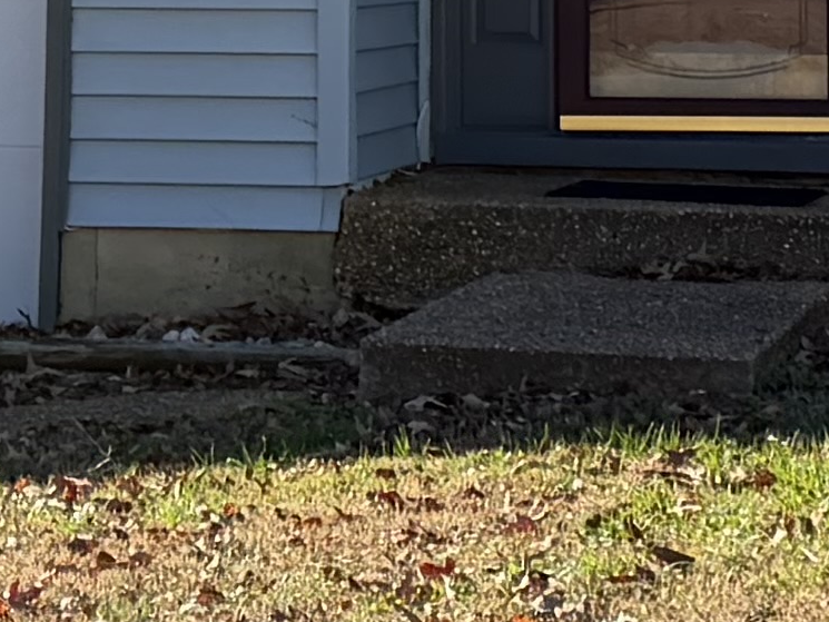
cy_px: -639
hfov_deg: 10.7
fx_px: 4407
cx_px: 527
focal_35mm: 184
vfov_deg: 7.7
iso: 100
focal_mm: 6.76
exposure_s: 1/2703
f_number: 1.78
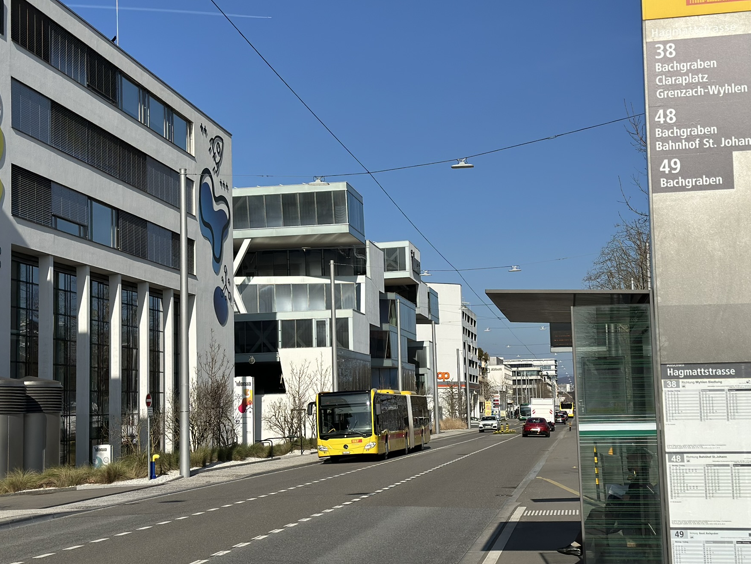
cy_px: 274
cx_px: 365
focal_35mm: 56
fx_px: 1215
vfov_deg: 26.1
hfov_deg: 34.3
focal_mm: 6.86
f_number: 1.78
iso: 80
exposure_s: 1/12048
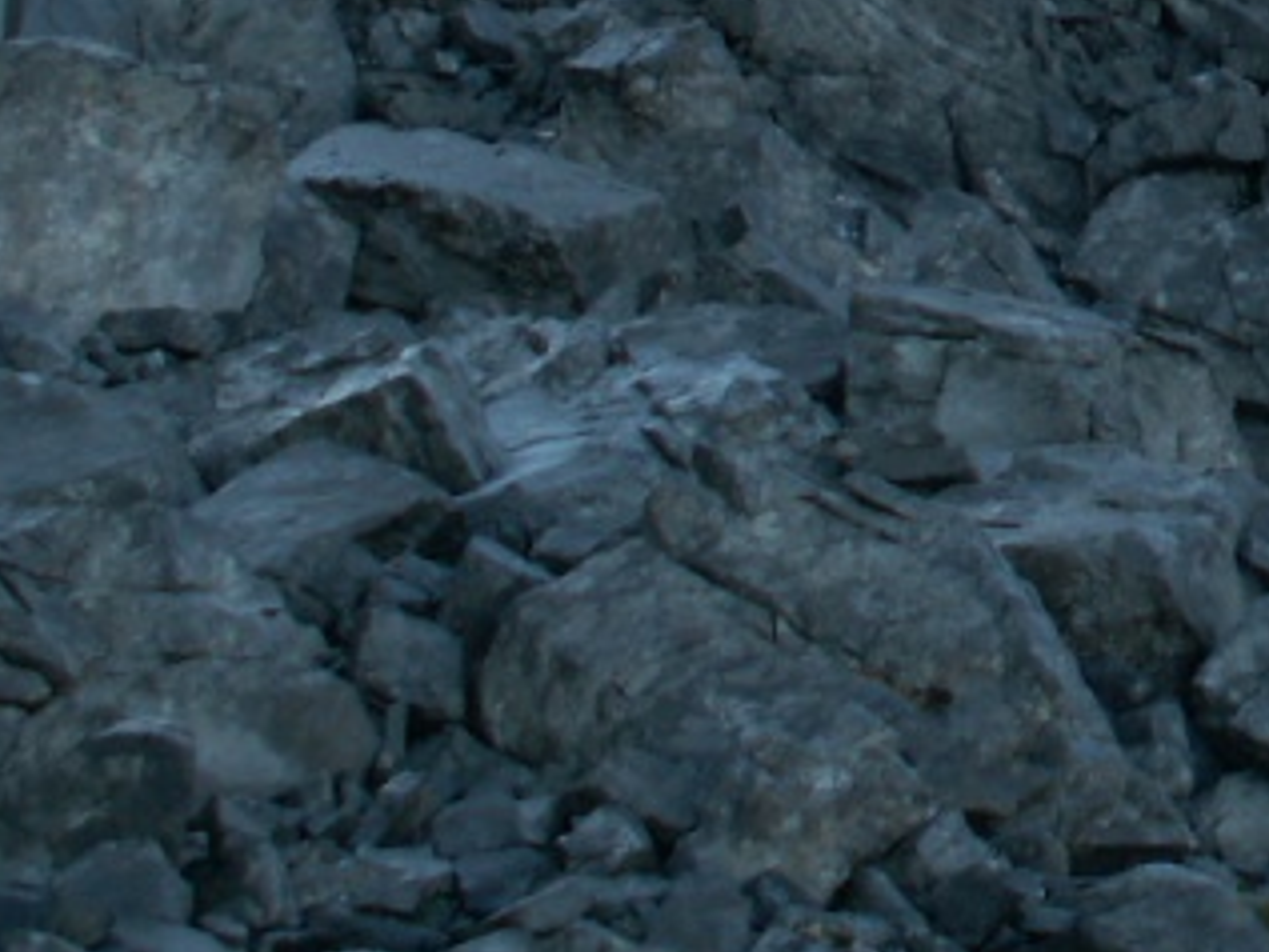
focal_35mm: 113
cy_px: -416
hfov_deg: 16.0
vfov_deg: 12.5
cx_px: 1877
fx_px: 4144
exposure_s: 1/50
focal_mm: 5.86
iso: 50
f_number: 3.5
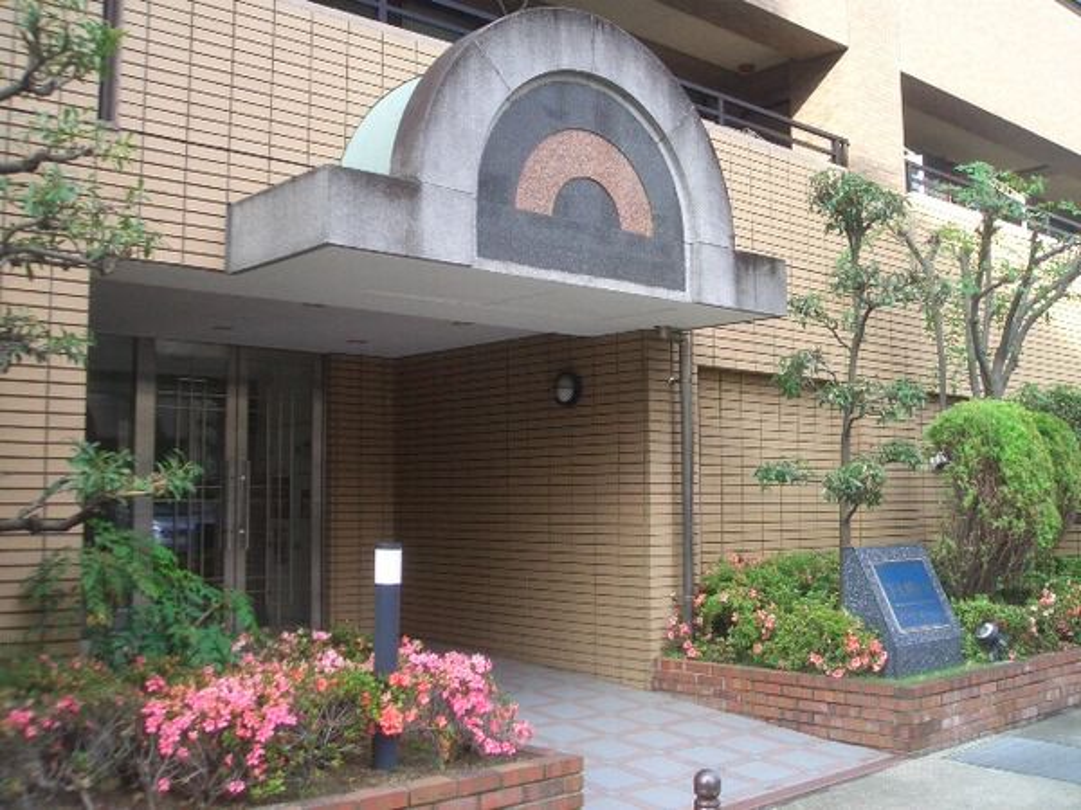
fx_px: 1124
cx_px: 540
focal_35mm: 36
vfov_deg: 39.7
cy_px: 405
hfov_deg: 51.4
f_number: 4
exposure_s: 1/100
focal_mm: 4.8
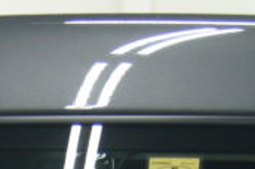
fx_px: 1768
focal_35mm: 250
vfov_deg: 5.2
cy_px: 494
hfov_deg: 8.2
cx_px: -39
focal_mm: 28
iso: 640
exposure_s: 1/50
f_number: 4.5
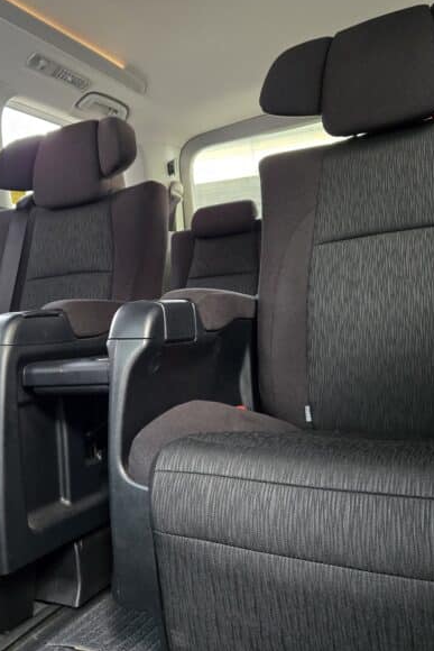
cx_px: 153
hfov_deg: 39.6
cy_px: 326
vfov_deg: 57.2
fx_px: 596
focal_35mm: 33
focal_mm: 5.4
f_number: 1.8
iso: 1600
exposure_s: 1/50
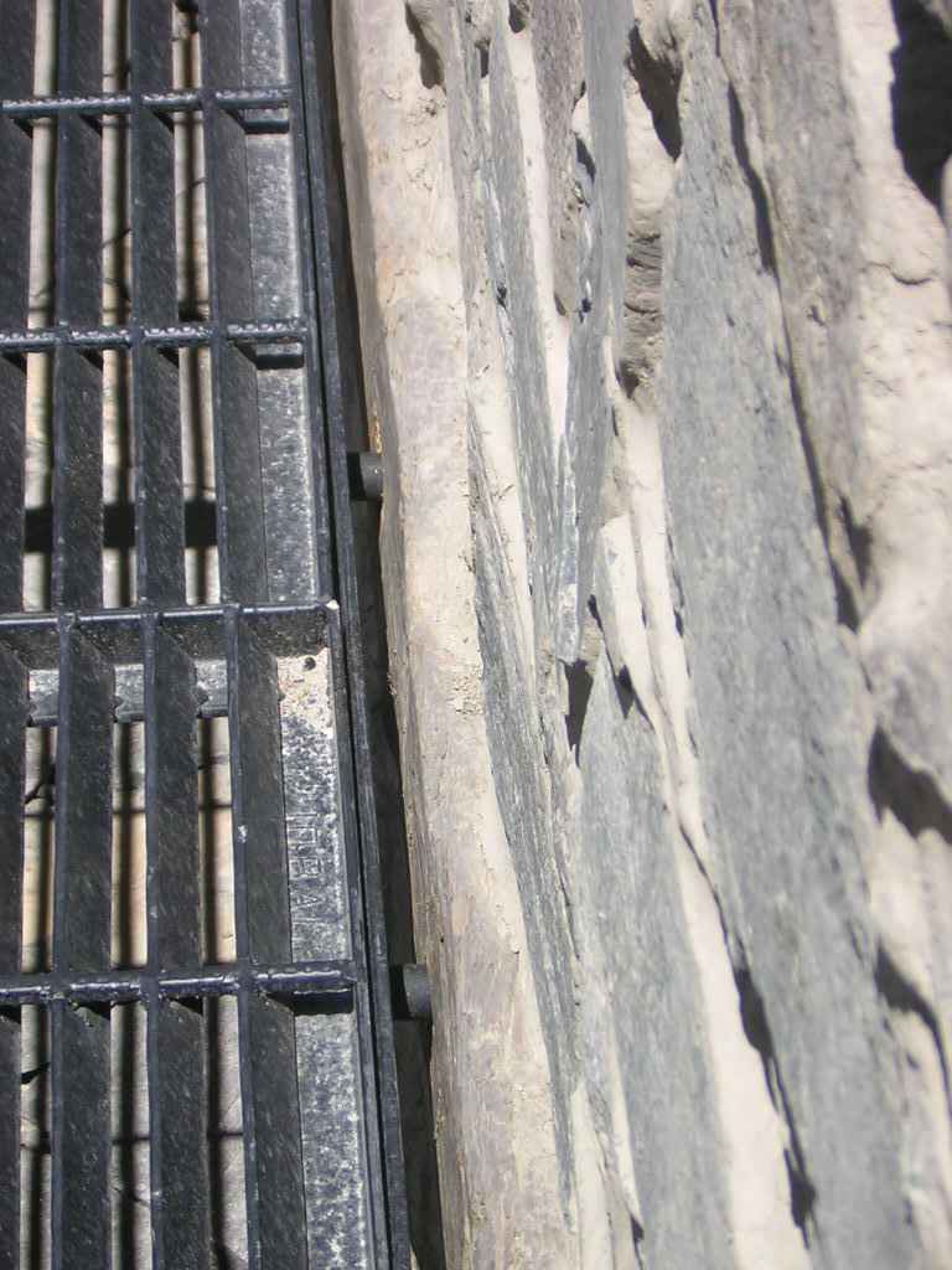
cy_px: 635
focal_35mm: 108
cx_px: 476
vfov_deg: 18.2
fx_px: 3960
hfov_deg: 13.7
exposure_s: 1/372
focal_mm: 14.1
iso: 100
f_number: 4.7
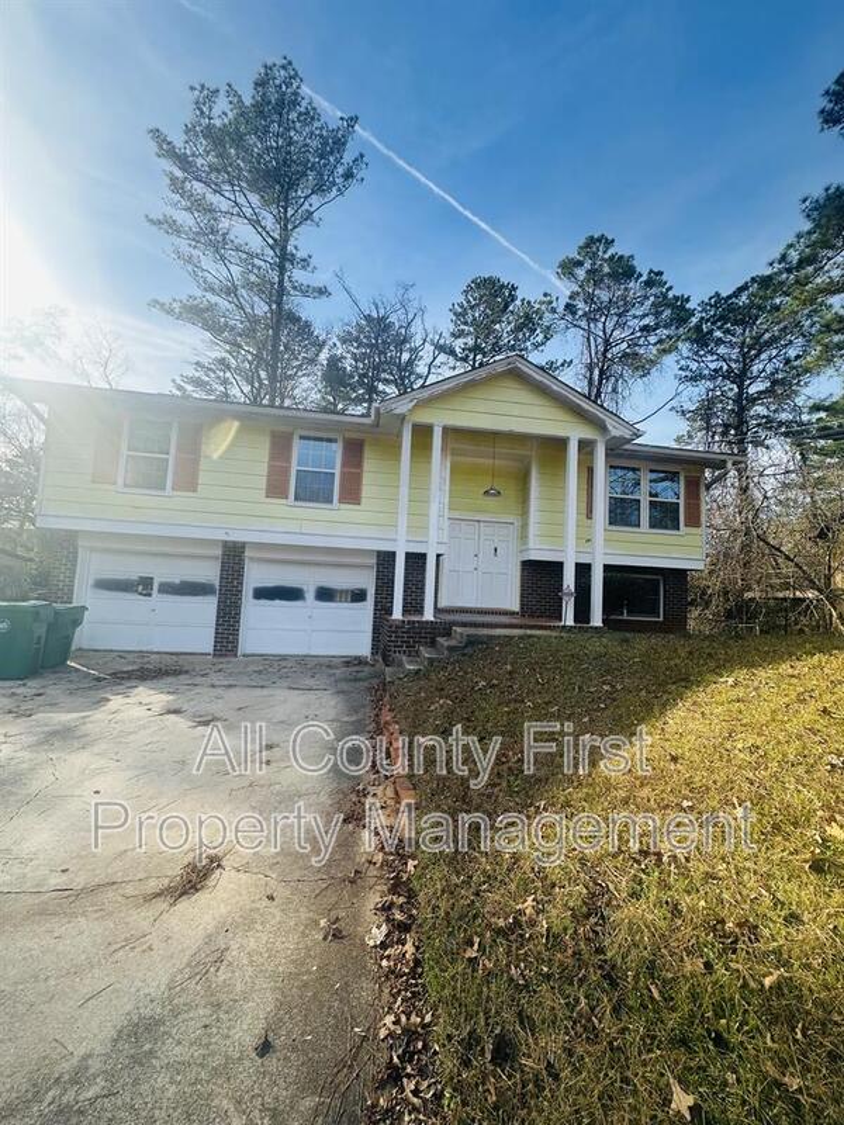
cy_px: 562
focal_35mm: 14
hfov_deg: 85.7
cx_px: 422
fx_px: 455
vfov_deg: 102.1
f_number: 2.2
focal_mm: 2.22
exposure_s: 1/670
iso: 40
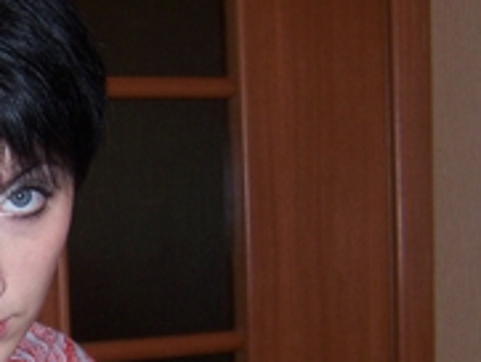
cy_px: 282
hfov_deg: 22.2
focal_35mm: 82
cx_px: -80
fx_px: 1140
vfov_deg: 17.9
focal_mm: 5.5
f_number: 2.8
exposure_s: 1/60
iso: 80
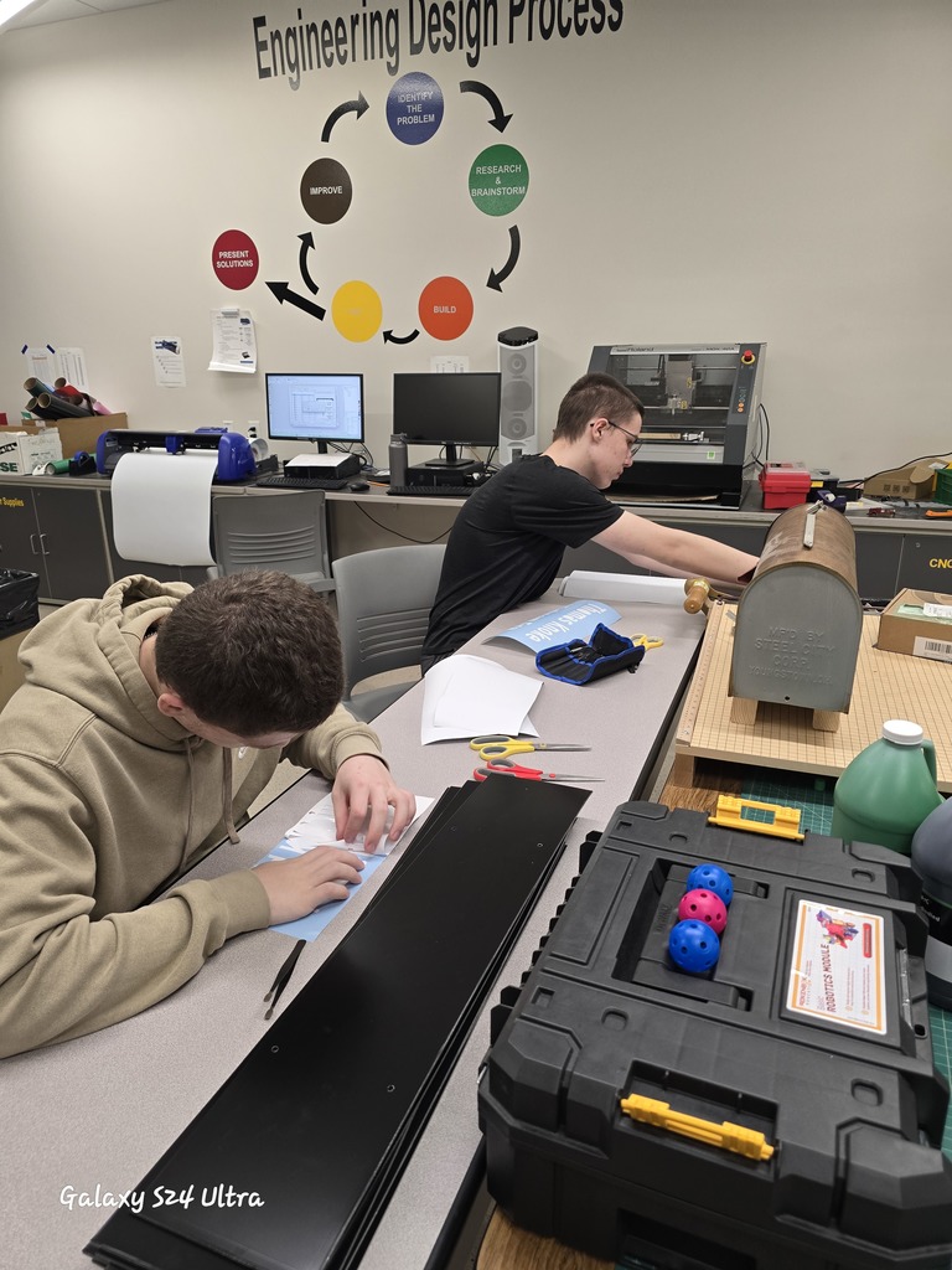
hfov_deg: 58.9
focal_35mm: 23
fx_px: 843
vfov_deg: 73.9
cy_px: 635
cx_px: 476
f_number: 1.7
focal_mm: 6.3
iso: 160
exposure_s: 1/120
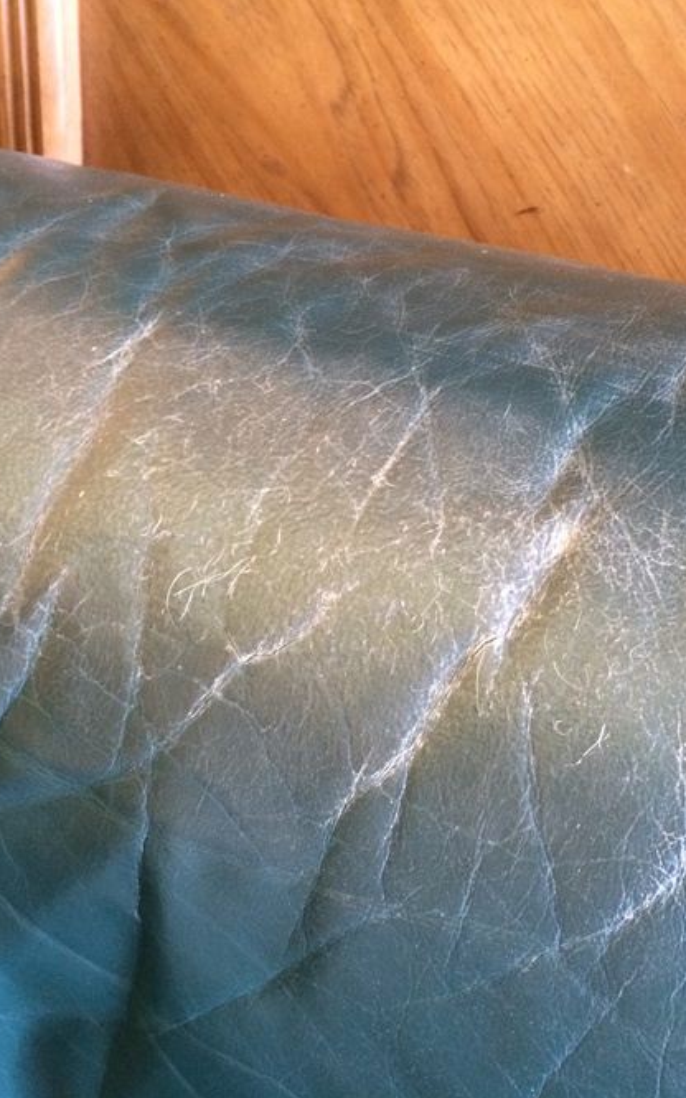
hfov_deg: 29.8
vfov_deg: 46.2
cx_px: 267
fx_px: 1287
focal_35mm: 43
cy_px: 551
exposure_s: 1/20
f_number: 2.2
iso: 320
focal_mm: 4.12
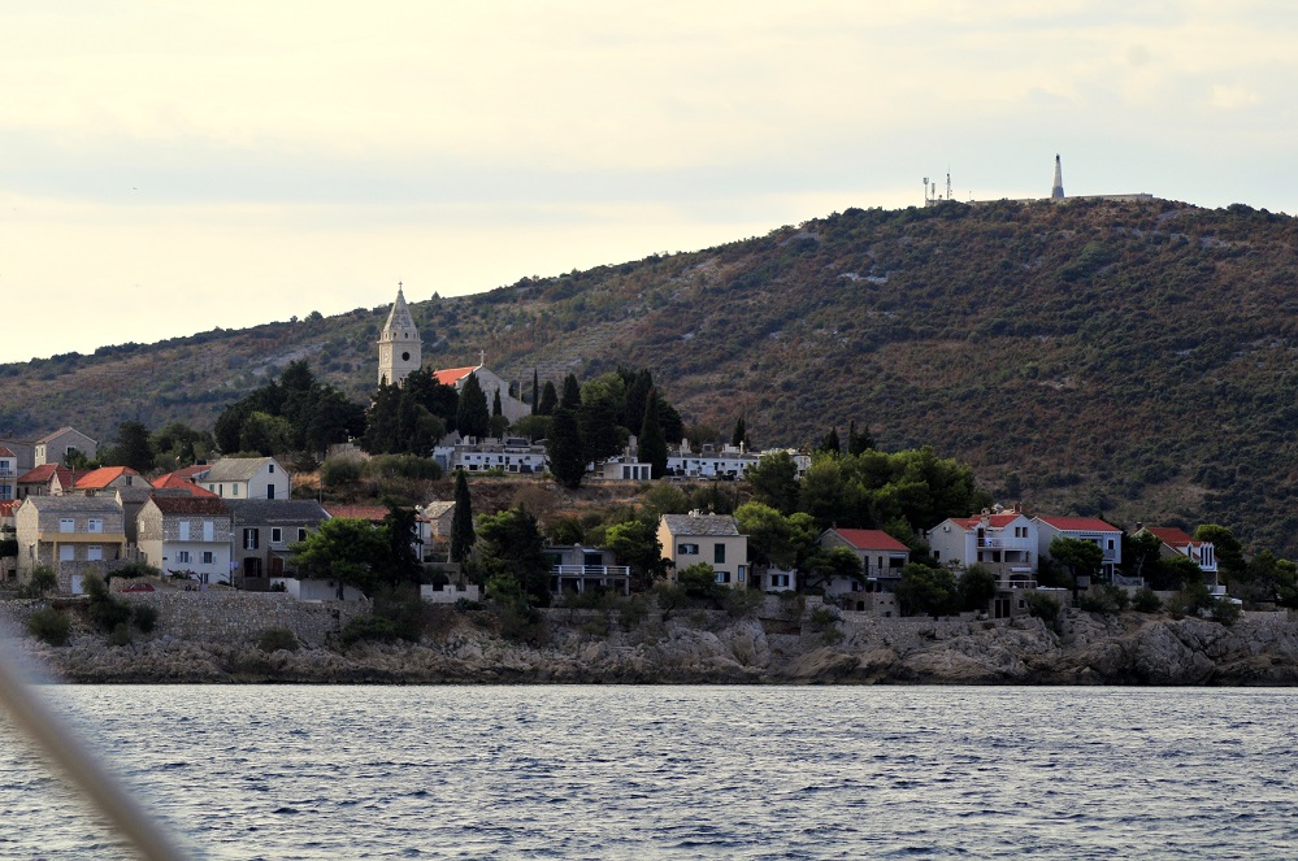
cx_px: 649
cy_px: 430
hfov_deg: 12.2
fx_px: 6048
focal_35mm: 168
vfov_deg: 8.1
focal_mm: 112
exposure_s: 1/1250
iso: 320
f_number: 6.3
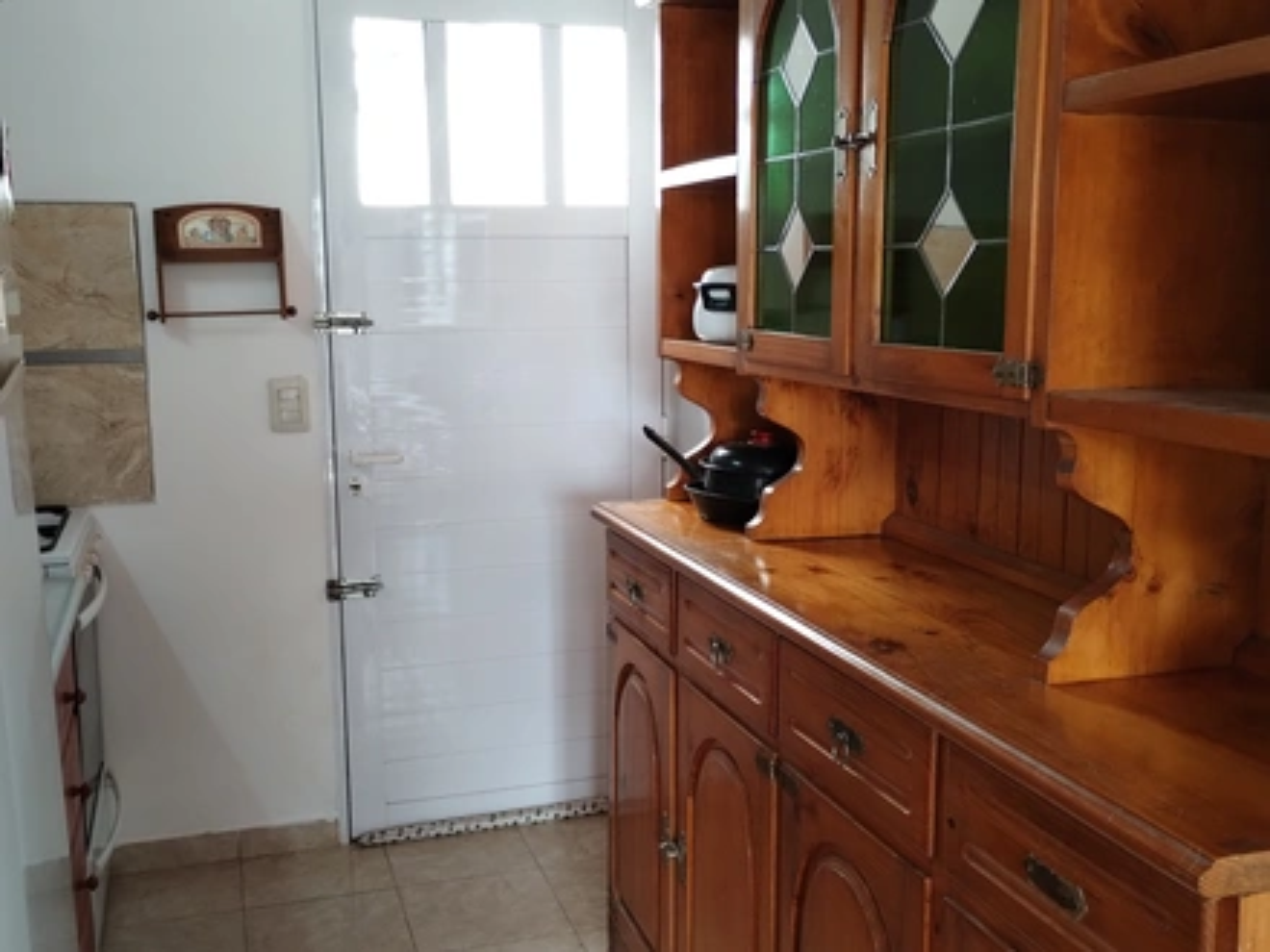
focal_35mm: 28
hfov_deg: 63.4
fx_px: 1027
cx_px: 635
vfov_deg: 49.7
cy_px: 476
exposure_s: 1/33
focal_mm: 4.27
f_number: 1.8
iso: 491
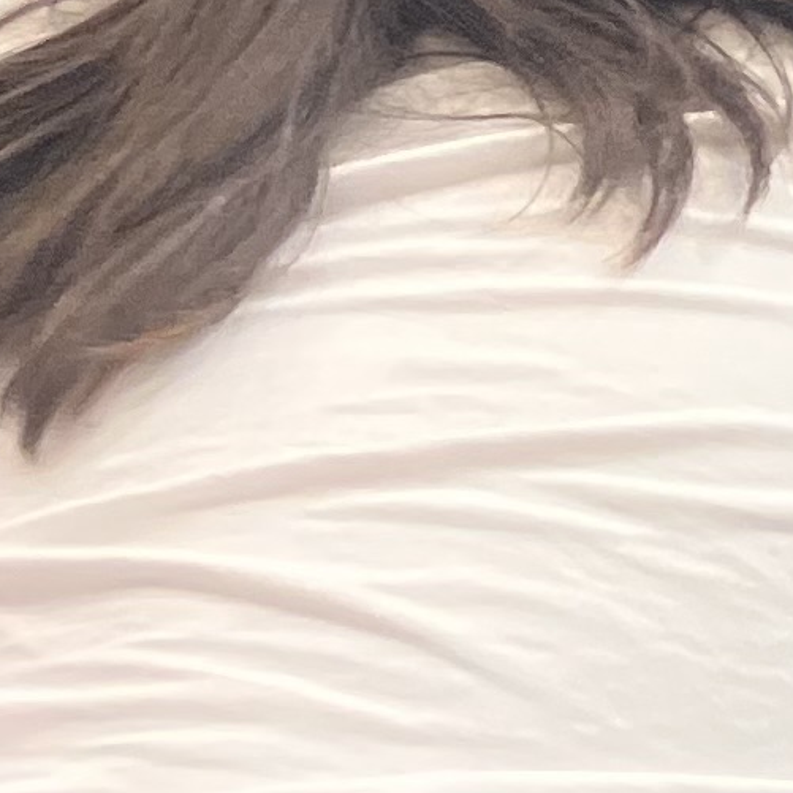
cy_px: -3
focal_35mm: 185
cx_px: 3039
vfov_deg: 9.4
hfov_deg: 7.3
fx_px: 4795
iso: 320
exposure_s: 1/60
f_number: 1.6
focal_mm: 5.1
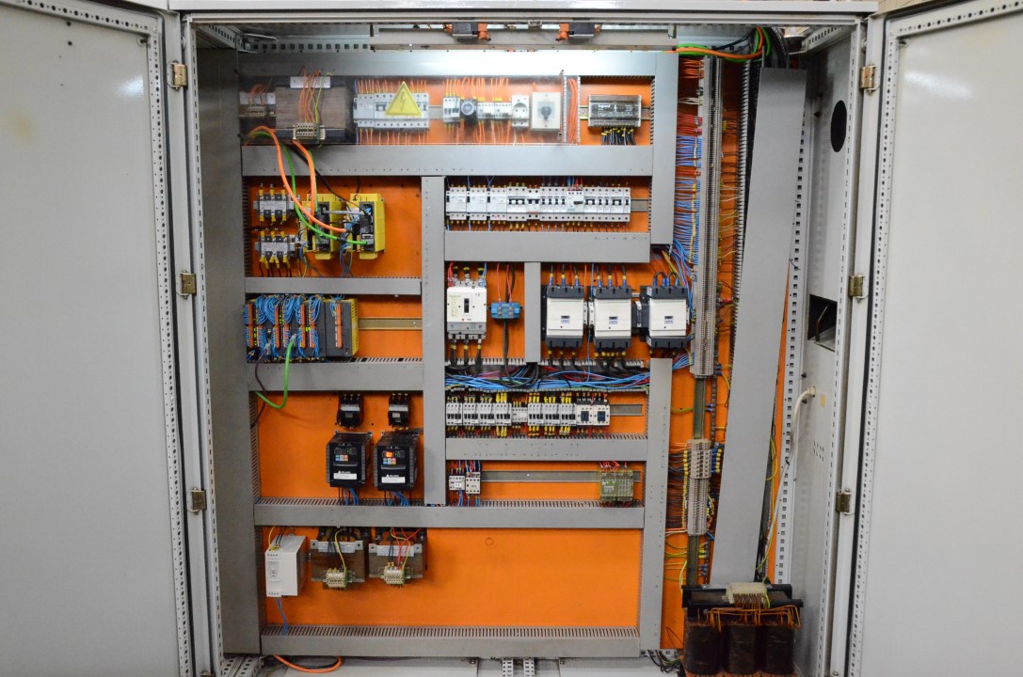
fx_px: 936
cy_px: 338
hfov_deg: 57.3
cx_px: 512
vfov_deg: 39.8
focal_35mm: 33
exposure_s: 1/200
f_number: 7.1
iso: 6400
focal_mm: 22
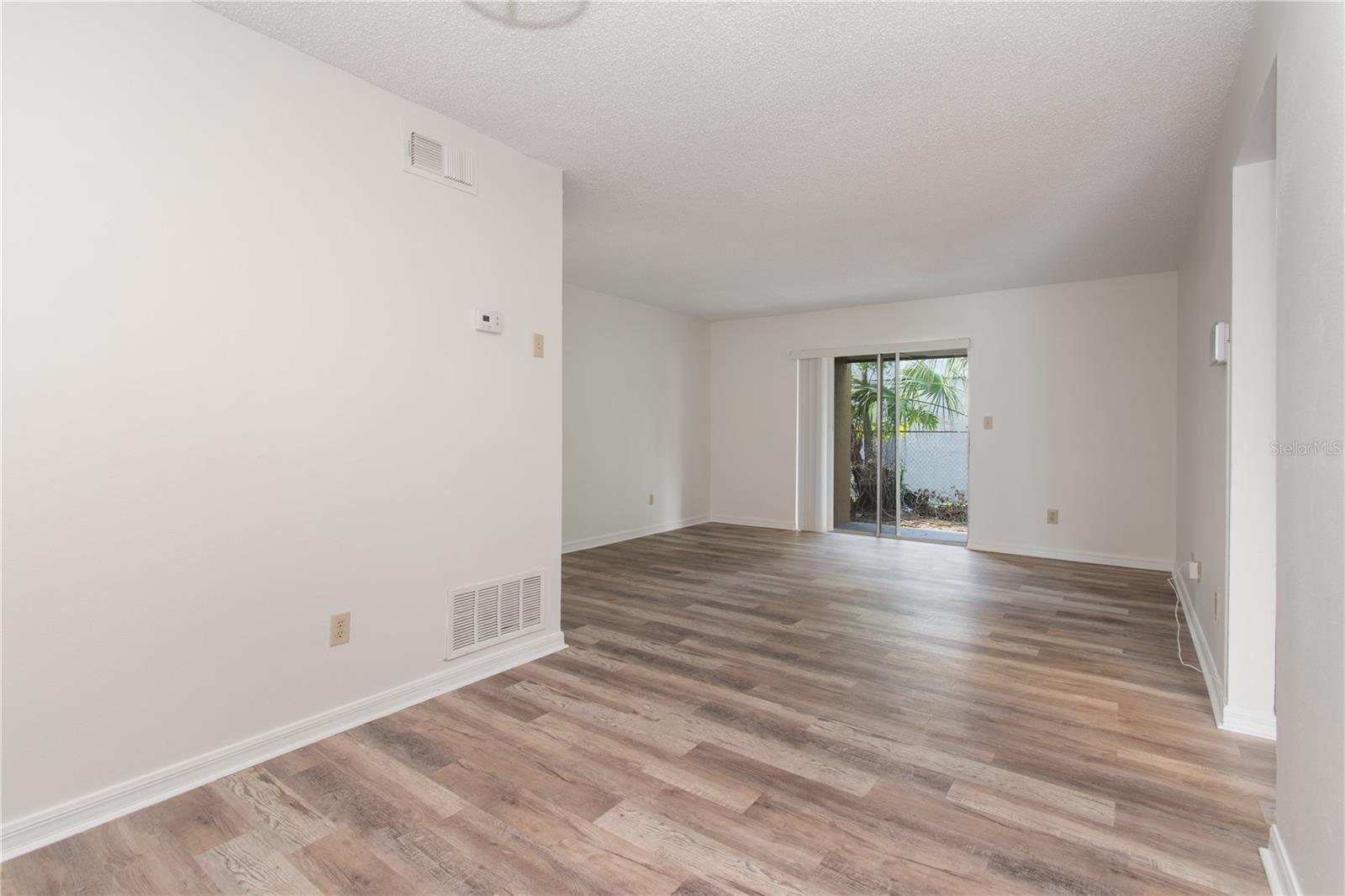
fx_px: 560
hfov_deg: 100.4
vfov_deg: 77.3
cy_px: 448
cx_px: 672
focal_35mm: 15
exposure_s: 1/6
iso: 320
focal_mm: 10
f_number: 7.1
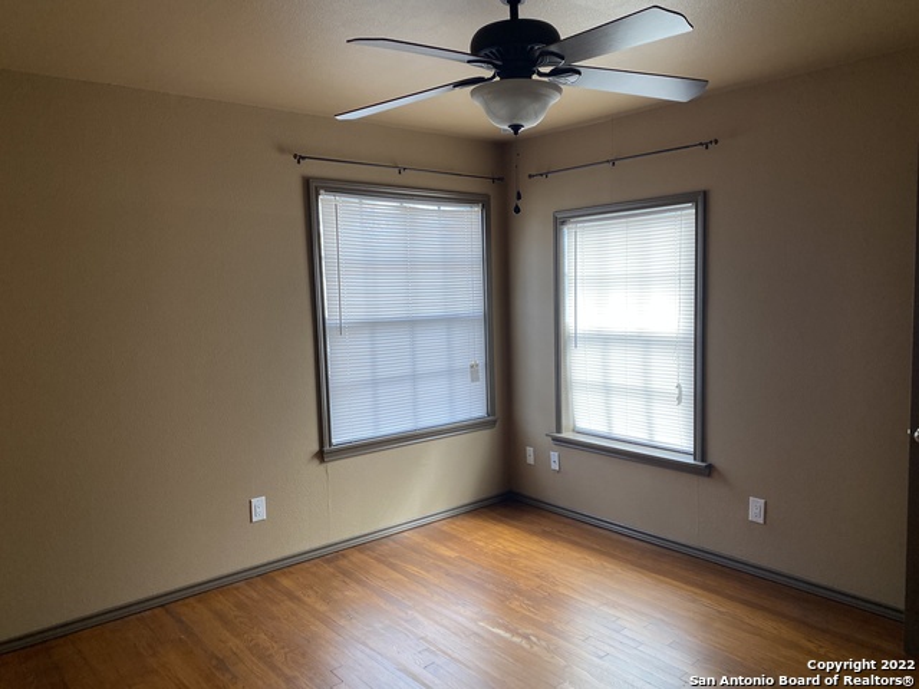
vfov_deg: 53.1
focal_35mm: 26
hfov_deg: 67.3
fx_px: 690
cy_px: 344
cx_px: 460
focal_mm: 4.25
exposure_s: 1/121
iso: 125
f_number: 1.8
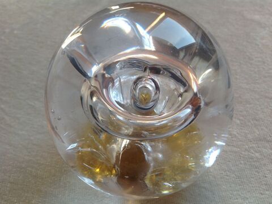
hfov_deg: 52.7
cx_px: 136
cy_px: 102
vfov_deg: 40.6
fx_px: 275
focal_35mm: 35
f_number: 2.4
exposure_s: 1/139
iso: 50
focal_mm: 4.28
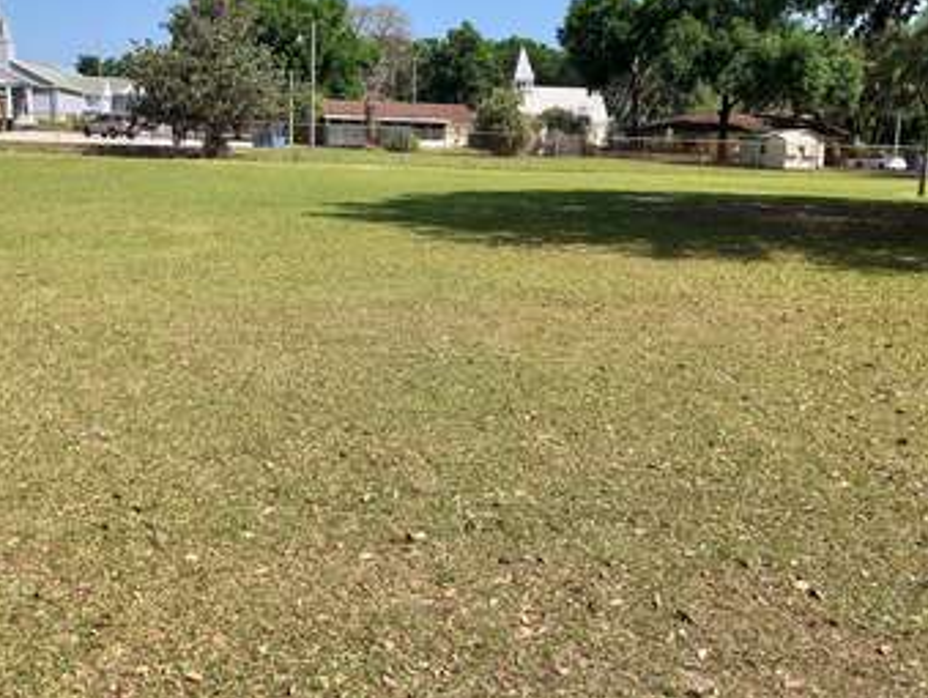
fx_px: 886
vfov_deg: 42.9
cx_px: 433
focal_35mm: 33
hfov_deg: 55.3
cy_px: 296
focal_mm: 4
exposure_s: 1/1600
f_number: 1.8
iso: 20
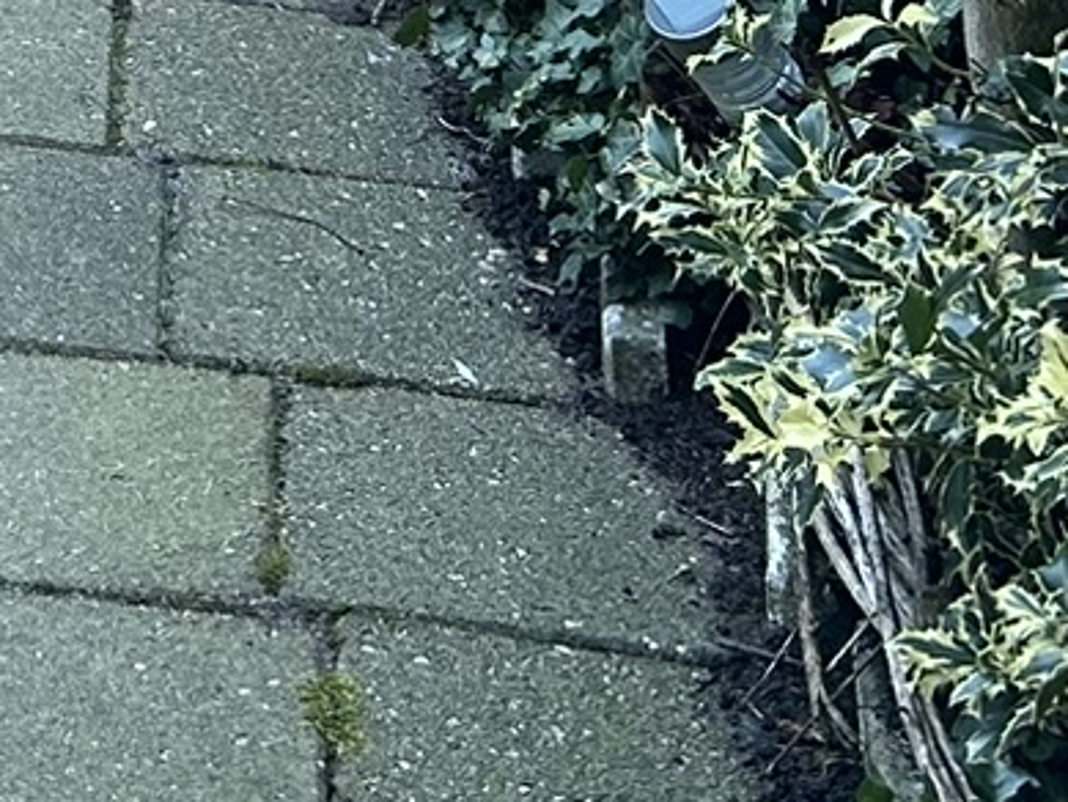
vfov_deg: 9.4
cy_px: -1291
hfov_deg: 12.8
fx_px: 4228
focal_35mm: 137
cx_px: -955
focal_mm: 5.7
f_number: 1.5
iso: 40
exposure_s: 1/199
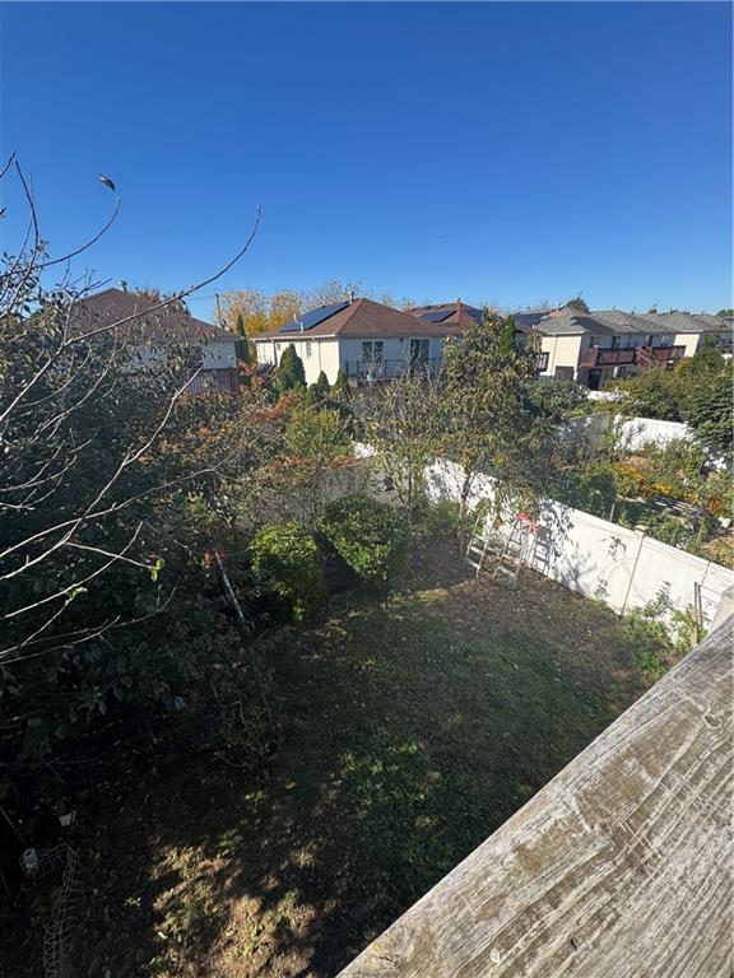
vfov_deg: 102.1
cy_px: 489
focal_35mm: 14
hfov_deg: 85.7
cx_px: 367
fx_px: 396
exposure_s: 1/707
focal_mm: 2.22
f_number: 2.2
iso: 40
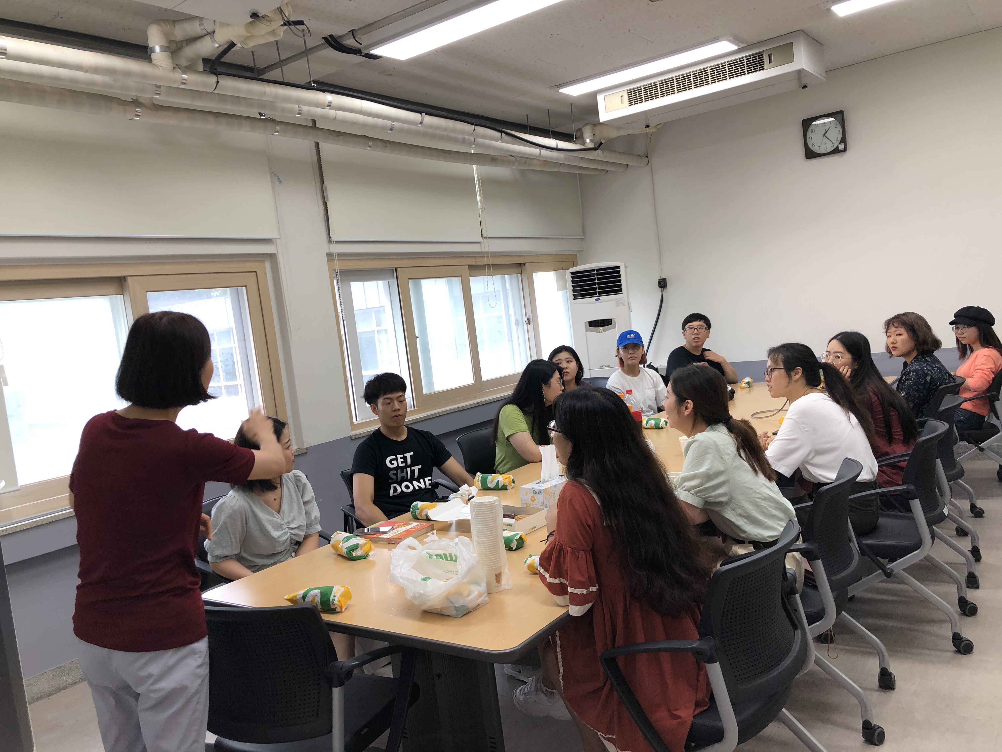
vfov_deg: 49.7
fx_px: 810
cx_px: 501
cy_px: 376
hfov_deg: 63.4
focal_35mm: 28
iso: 25
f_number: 1.8
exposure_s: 1/40
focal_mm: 4
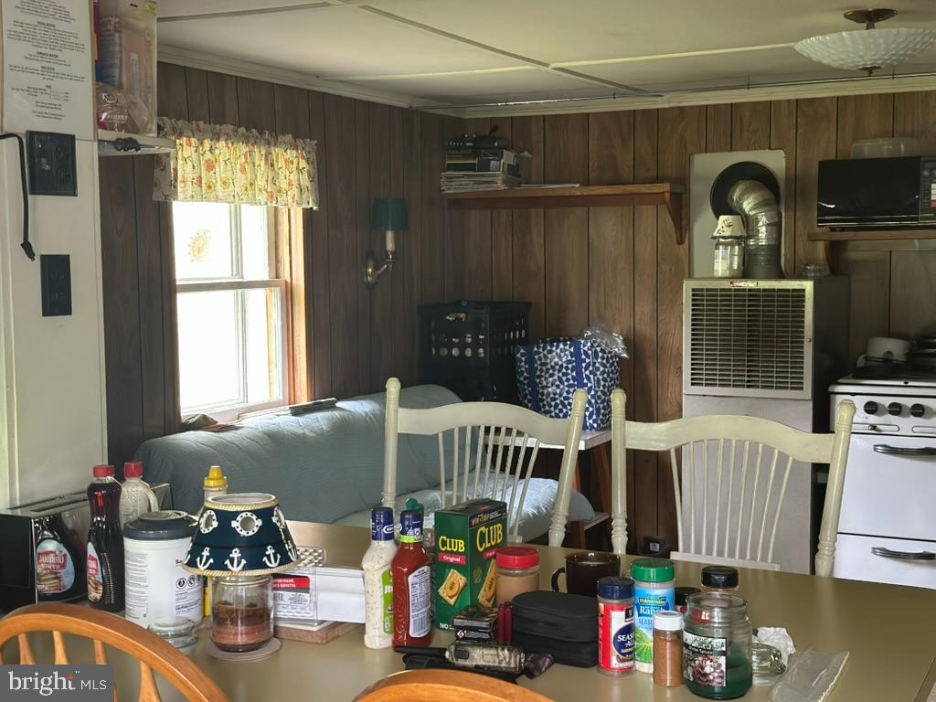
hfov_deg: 39.7
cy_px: 351
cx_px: 468
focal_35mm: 48
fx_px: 1298
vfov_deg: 30.3
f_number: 1.78
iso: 400
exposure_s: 1/40
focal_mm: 6.86
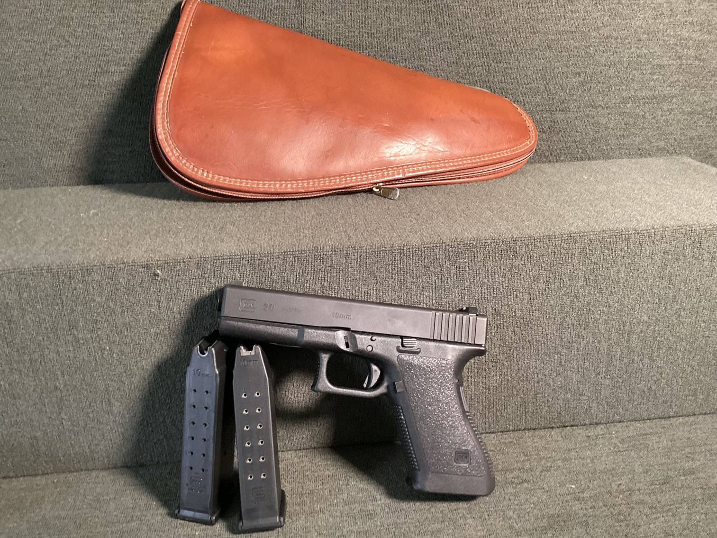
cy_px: 269
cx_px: 358
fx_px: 642
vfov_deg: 45.4
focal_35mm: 31
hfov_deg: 58.3
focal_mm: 3.3
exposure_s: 1/40
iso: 320
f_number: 2.4
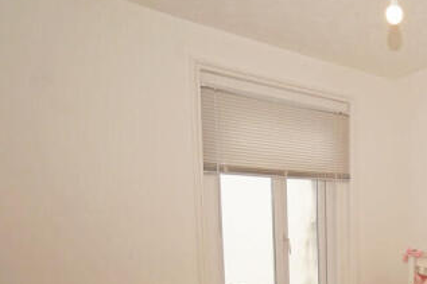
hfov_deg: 49.1
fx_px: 367
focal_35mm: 31
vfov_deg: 38.9
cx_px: 429
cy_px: 263
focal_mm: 10
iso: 200
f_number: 4
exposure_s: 1/160
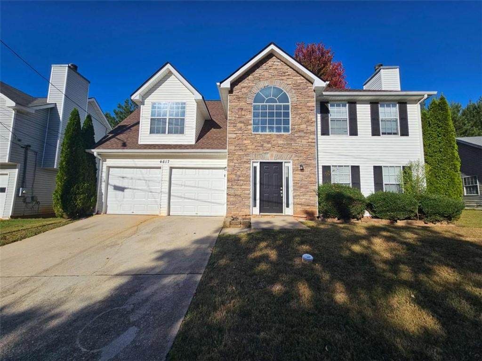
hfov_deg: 106.2
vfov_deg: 89.9
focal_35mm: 13
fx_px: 181
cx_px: 241
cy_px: 180
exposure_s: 1/3550
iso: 50
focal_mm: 2.2
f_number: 2.2
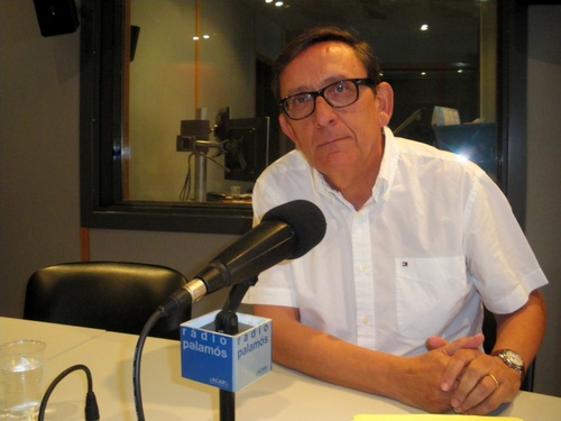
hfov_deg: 51.4
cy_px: 210
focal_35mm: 36
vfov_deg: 39.7
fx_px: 583
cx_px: 280
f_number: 3.5
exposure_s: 1/50
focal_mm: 6.3
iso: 400
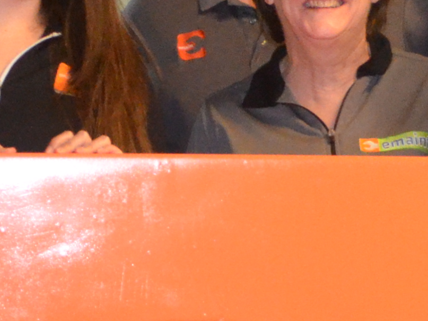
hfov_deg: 9.4
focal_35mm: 211
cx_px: 98
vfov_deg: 7.0
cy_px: 328
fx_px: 2608
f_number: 4
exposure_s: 1/60
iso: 3200
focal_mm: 24
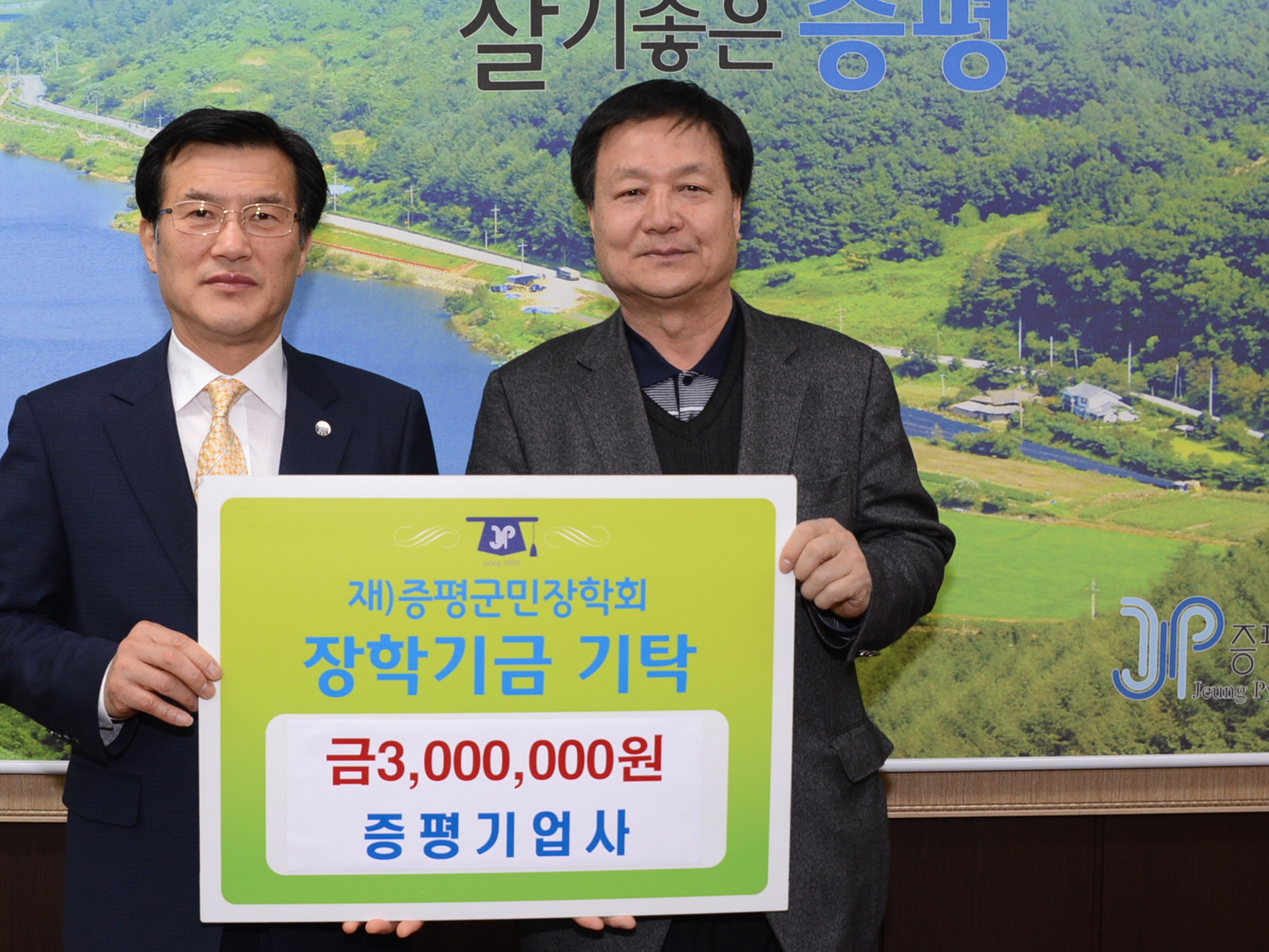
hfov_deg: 43.6
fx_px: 1577
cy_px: 419
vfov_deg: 33.6
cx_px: 501
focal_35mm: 43
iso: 800
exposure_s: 1/60
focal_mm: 32
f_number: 7.1
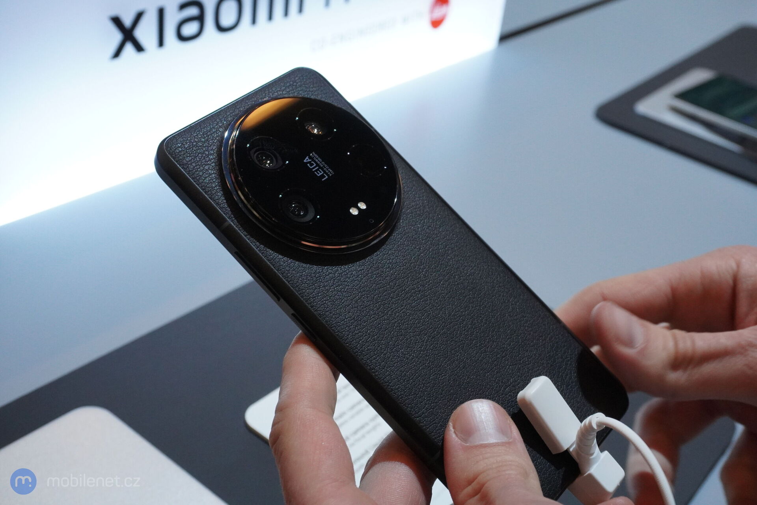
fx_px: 883
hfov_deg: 46.4
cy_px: 252
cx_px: 378
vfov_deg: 31.9
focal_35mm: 42
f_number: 8
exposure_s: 1/160
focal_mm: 28
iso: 2000
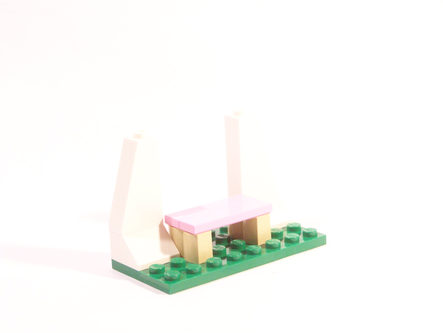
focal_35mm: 94
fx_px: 1203
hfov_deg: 20.9
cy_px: 166
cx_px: 222
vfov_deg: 15.7
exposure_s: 1/30
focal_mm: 15.6
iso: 400
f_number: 3.6
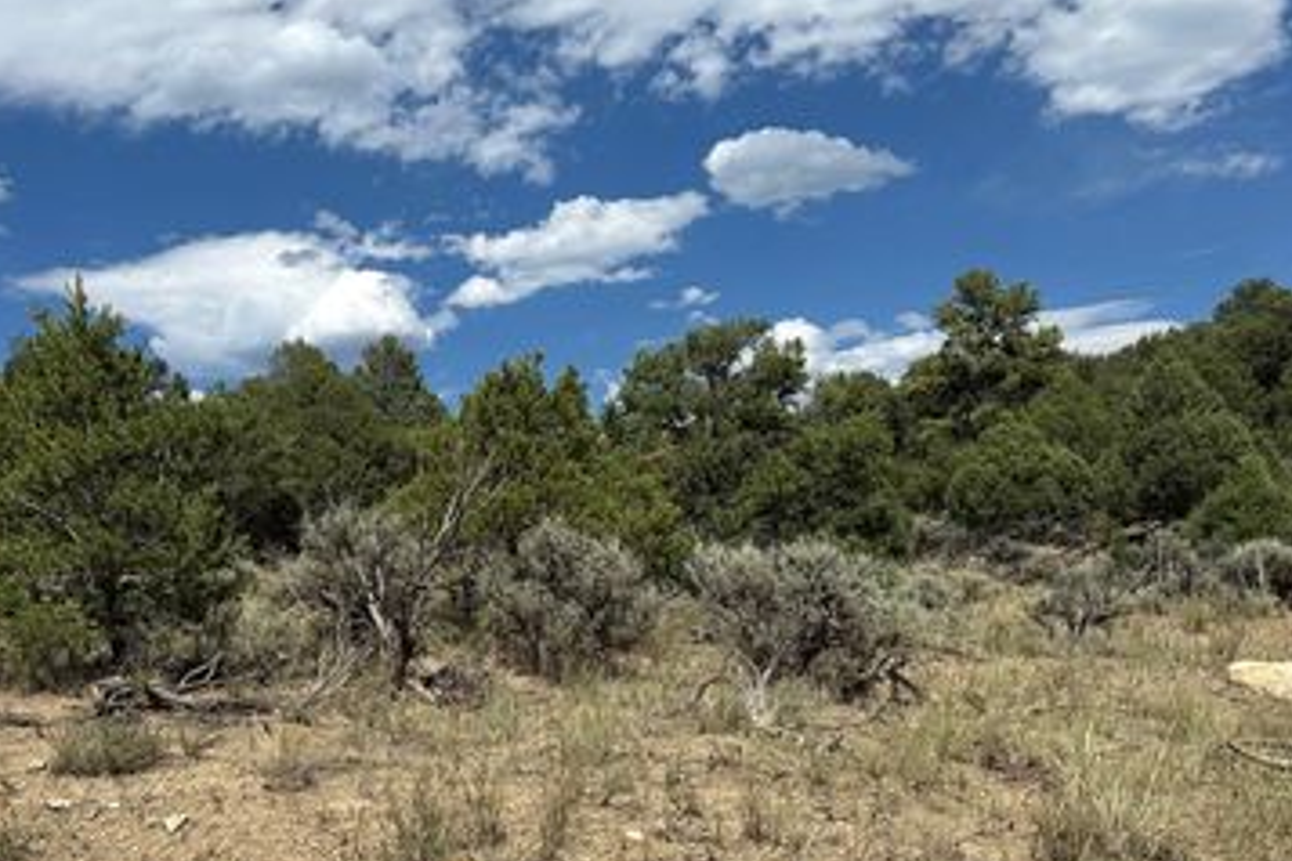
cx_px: 467
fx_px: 1256
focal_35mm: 35
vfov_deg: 37.2
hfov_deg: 53.7
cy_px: 610
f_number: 1.78
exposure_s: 1/7042
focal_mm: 6.86
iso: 80
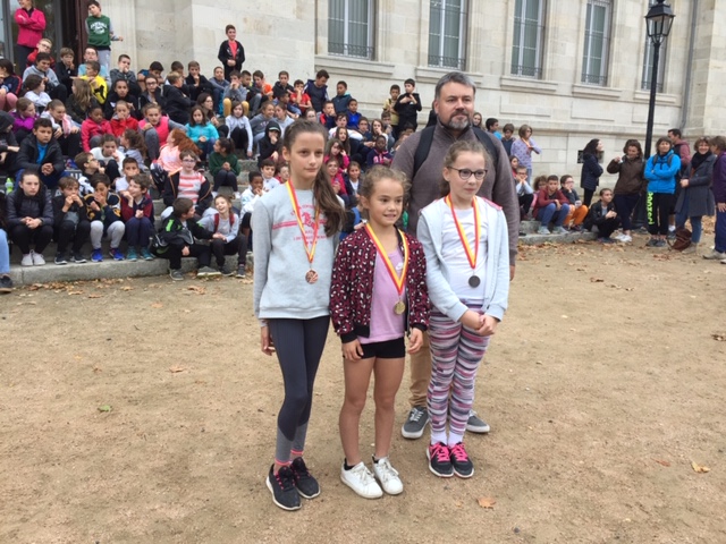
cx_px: 363
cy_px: 272
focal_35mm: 29
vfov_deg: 48.2
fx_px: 608
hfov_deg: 61.7
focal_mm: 4.15
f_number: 2.2
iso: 50
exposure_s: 1/100
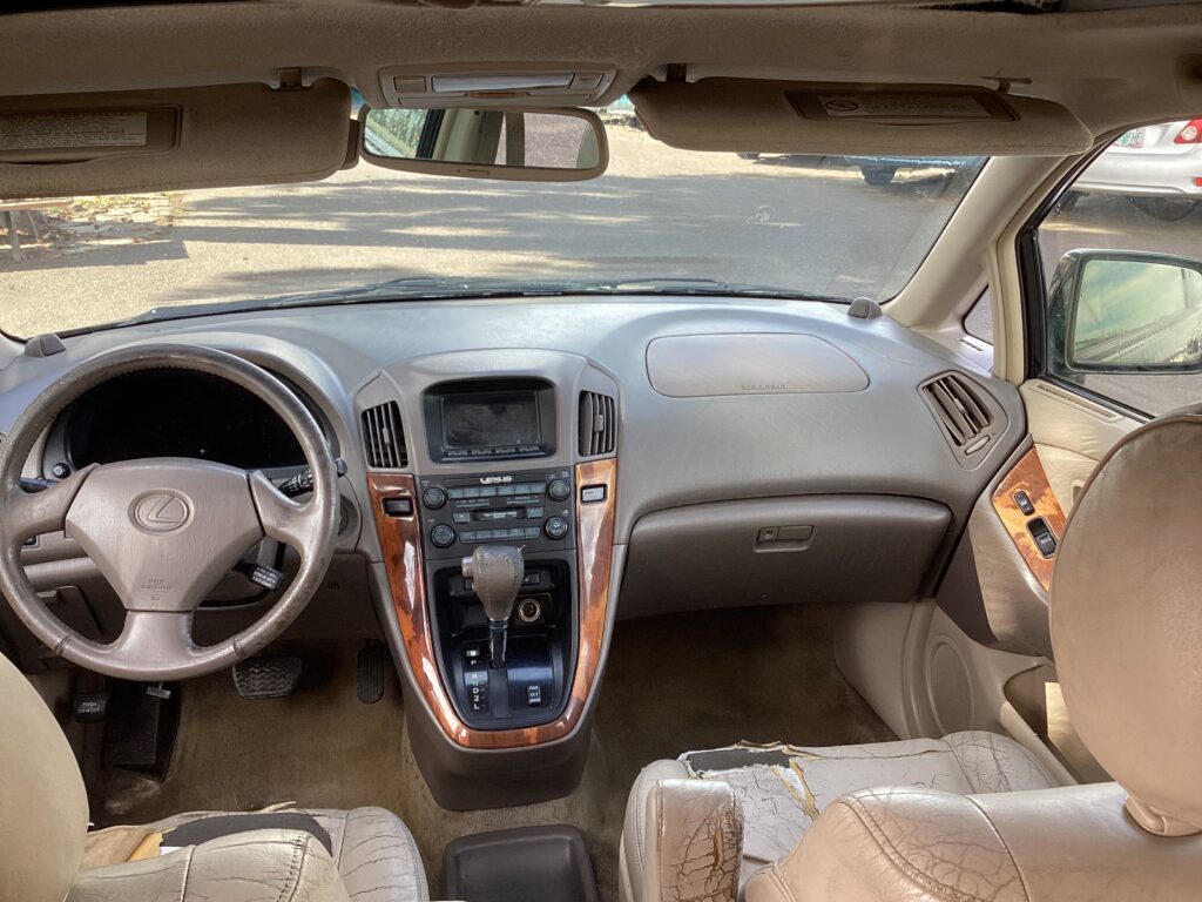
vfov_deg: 45.4
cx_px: 601
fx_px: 1076
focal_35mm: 31
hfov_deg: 58.4
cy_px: 451
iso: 64
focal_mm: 3.3
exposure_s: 1/120
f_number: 2.4
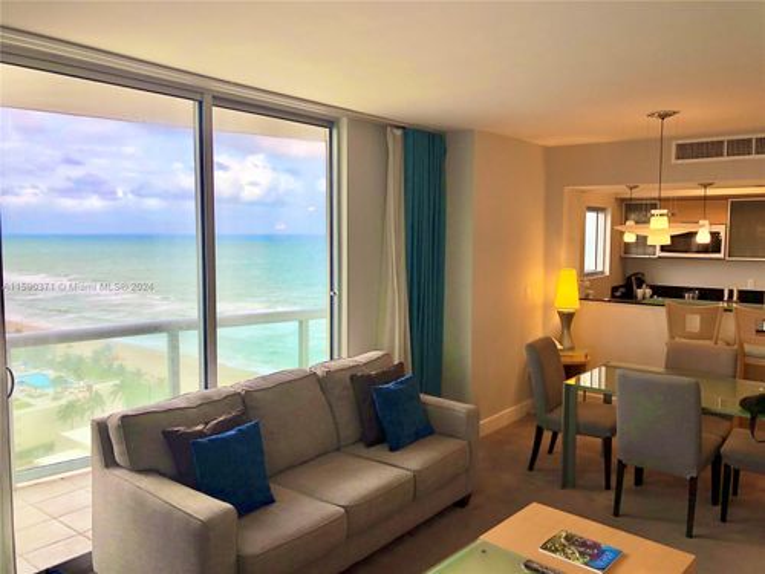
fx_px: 619
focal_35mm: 28
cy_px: 287
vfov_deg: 49.7
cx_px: 382
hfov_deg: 63.4
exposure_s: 1/189
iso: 20
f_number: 1.8
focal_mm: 4
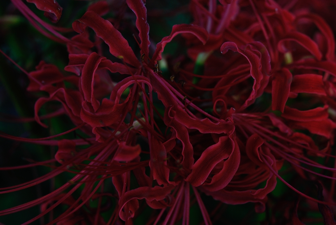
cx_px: 168
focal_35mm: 90
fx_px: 841
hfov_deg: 22.6
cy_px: 112
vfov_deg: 15.2
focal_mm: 60
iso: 400
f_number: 5
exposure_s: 1/400
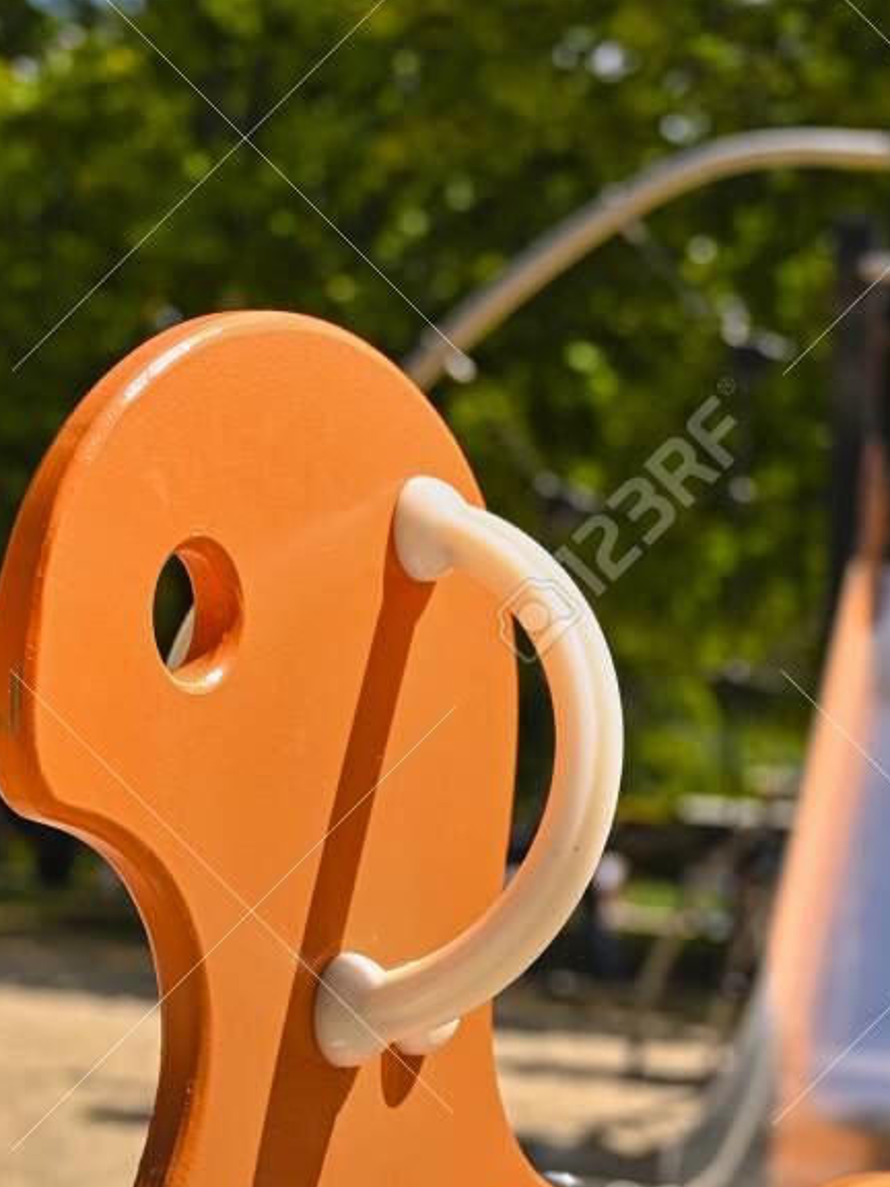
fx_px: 3120
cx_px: 552
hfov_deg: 16.2
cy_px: 894
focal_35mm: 91
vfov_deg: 21.4
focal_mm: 42
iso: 100
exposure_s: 1/1250
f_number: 4
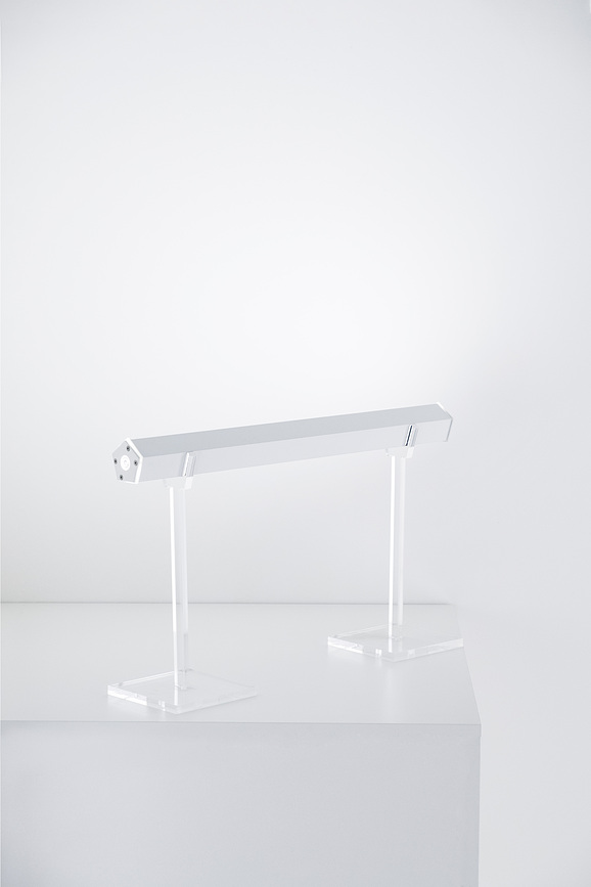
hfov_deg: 16.5
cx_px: 296
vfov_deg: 24.5
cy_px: 444
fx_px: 2044
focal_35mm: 83
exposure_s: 1/40
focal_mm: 55
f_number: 5.6
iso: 640
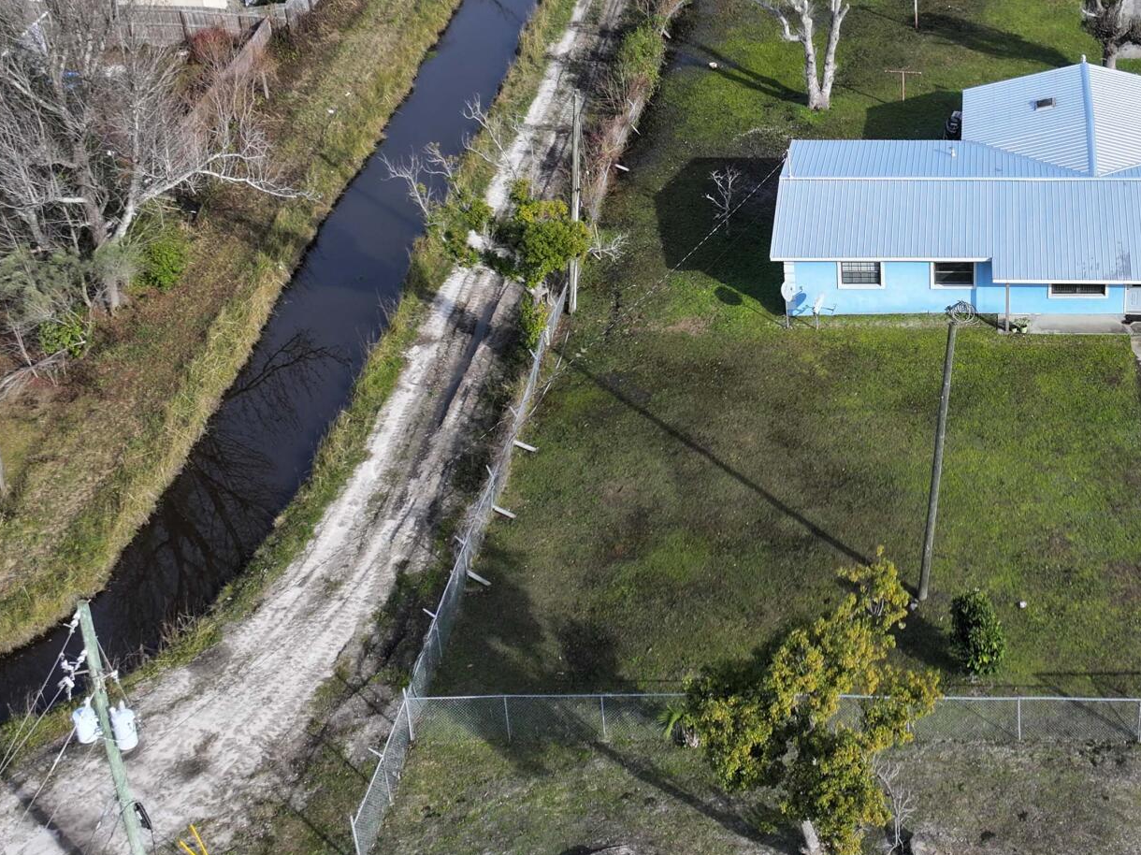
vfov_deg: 24.7
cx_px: 962
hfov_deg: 31.6
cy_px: 271
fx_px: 1944
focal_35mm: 59
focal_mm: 12.29
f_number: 2.8
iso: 110
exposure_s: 1/1000
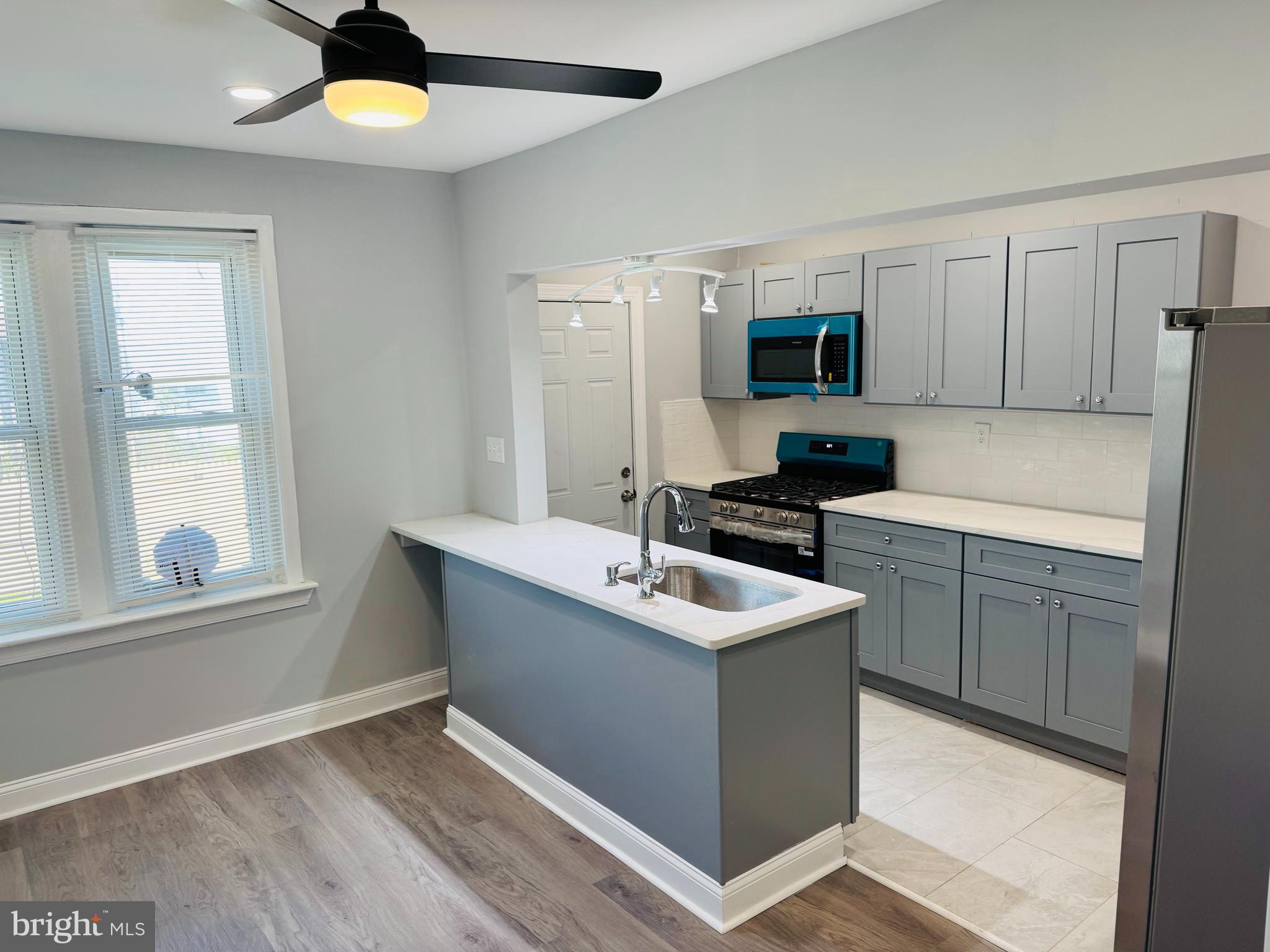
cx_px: 635
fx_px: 881
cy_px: 476
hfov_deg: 71.6
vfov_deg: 56.8
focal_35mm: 24
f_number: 1.78
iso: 100
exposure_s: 1/120
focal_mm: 6.76
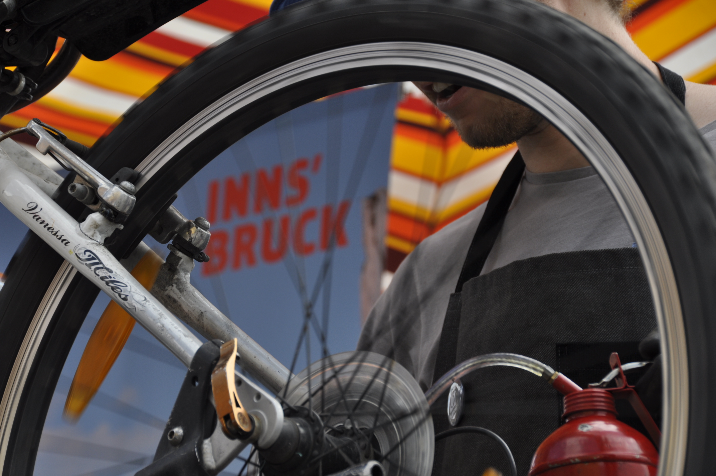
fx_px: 3337
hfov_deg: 12.2
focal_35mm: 168
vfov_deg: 8.2
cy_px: 238
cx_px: 358
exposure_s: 1/250
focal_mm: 112
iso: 200
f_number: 8
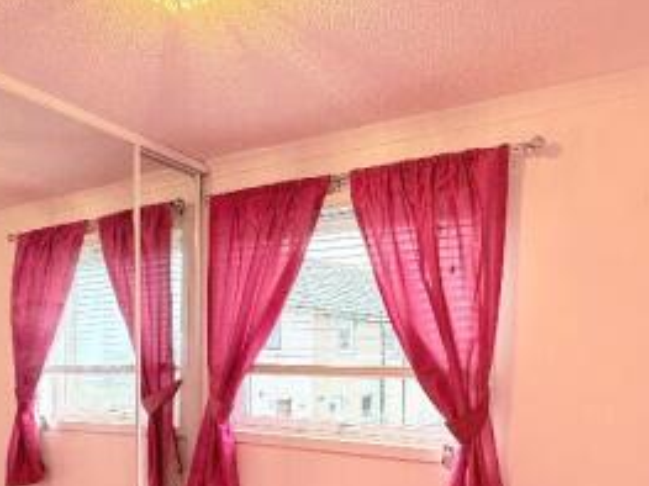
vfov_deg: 43.8
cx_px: 329
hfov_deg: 58.4
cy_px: 371
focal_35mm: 31
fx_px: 581
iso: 320
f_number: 2.2
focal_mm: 2.22
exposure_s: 1/99
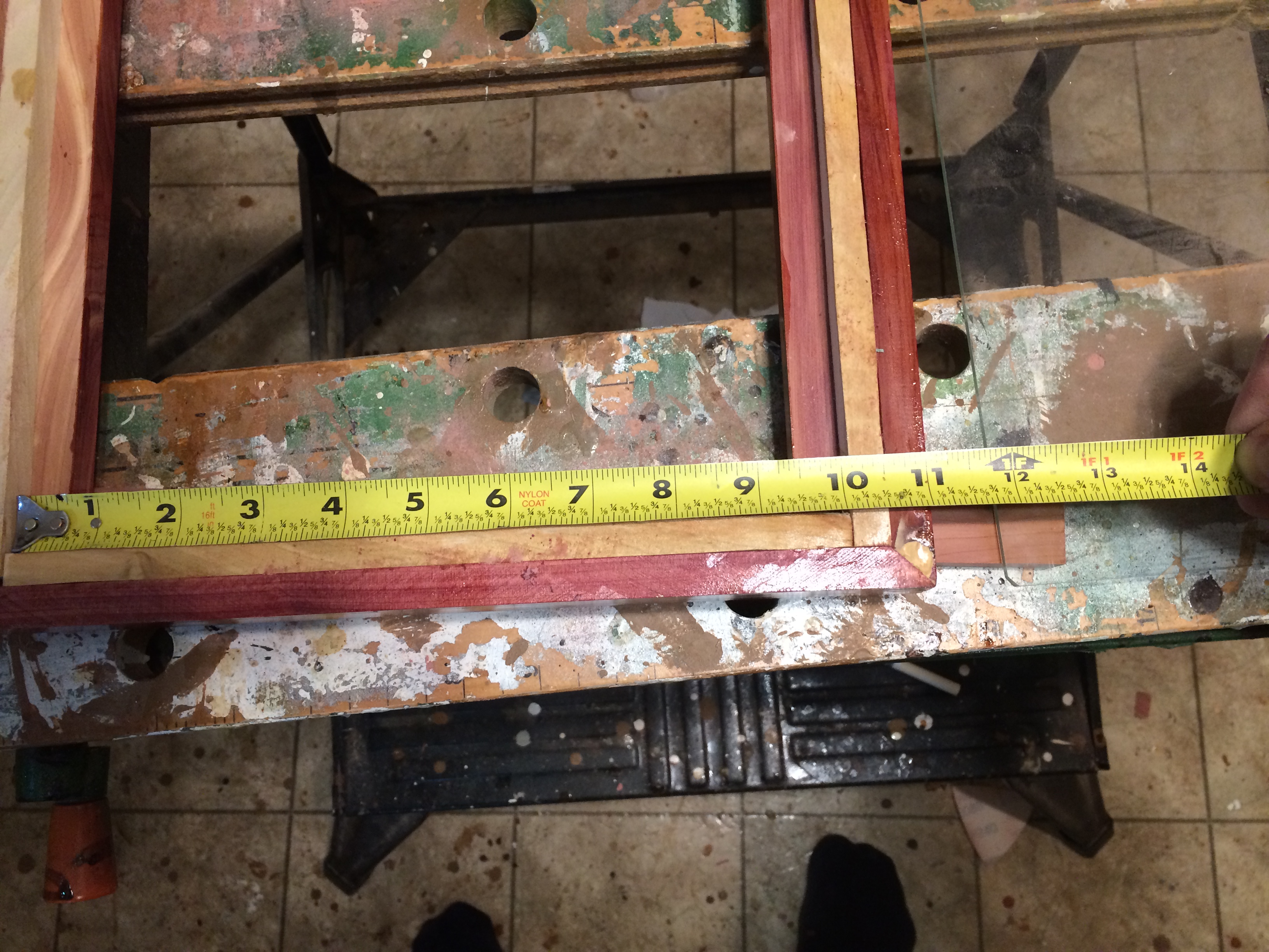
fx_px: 1063
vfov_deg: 48.2
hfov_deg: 61.7
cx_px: 634
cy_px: 476
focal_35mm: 29
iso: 160
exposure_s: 1/30
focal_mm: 4.15
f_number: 2.2
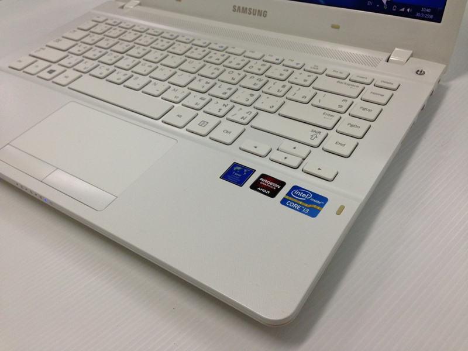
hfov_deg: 55.4
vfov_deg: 42.9
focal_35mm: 33
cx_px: 234
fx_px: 446
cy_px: 176
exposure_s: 1/50
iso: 64
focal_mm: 4.12
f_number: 2.4
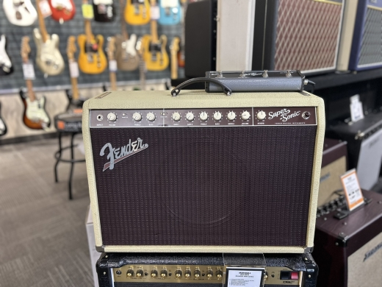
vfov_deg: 53.1
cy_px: 144
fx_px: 287
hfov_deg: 67.3
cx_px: 191
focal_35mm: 26
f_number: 1.5
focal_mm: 5.7
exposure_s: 1/60
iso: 200
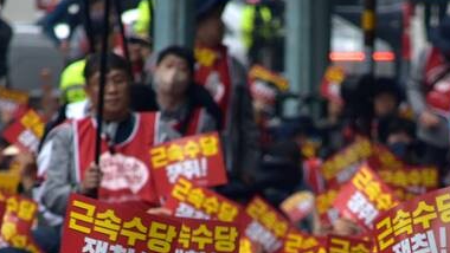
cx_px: 313
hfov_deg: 2.5
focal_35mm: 847
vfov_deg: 1.4
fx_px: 10109
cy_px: 394
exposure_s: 1/400
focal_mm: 200
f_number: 6.3
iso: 250
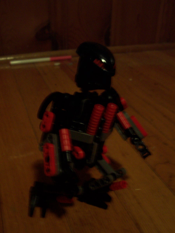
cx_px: 88
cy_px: 116
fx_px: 249
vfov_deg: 50.1
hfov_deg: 38.7
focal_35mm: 37
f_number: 2.8
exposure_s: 1/8
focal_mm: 5.6
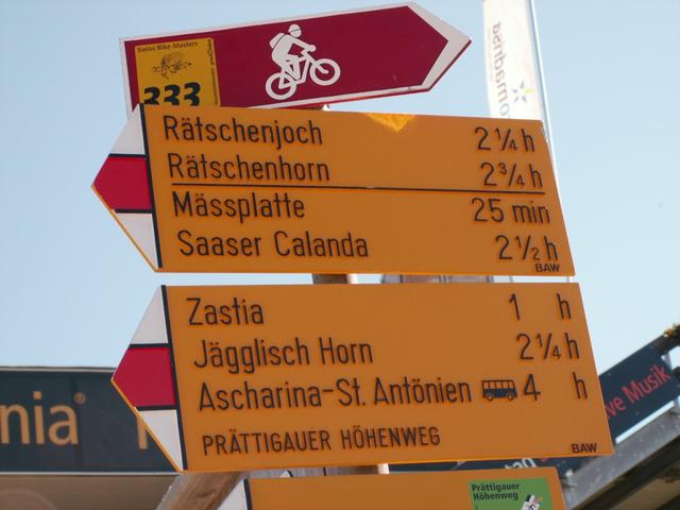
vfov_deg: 16.1
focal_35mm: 92
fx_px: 1807
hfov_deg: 21.3
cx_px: 340
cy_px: 255
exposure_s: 1/400
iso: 50
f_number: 3.5
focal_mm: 15.43
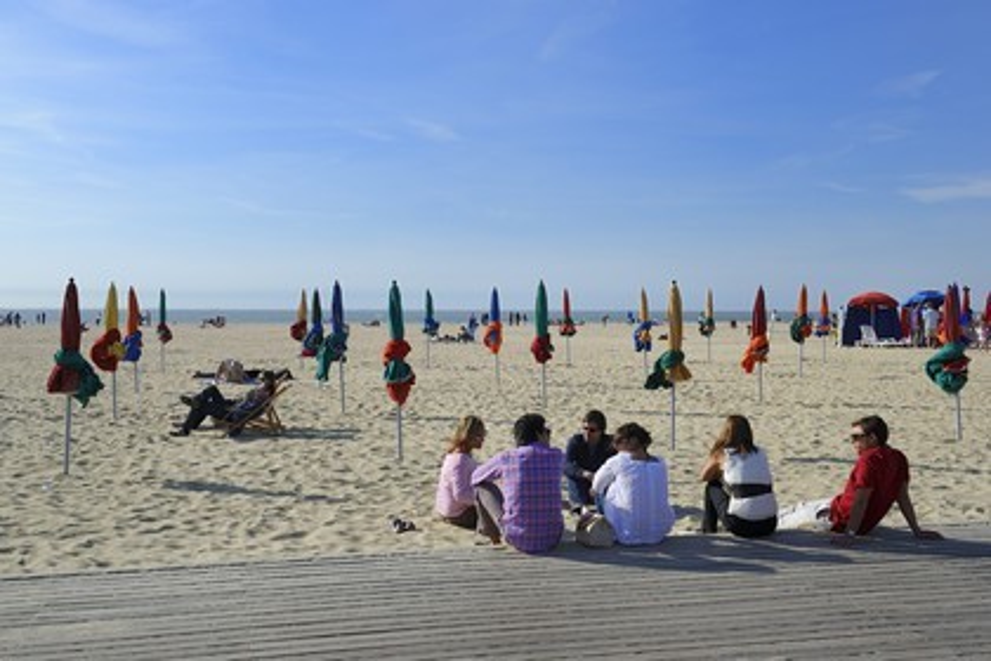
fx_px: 1046
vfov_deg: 35.1
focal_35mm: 38
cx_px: 496
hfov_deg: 50.7
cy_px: 330
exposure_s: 1/250
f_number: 11
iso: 200
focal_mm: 38
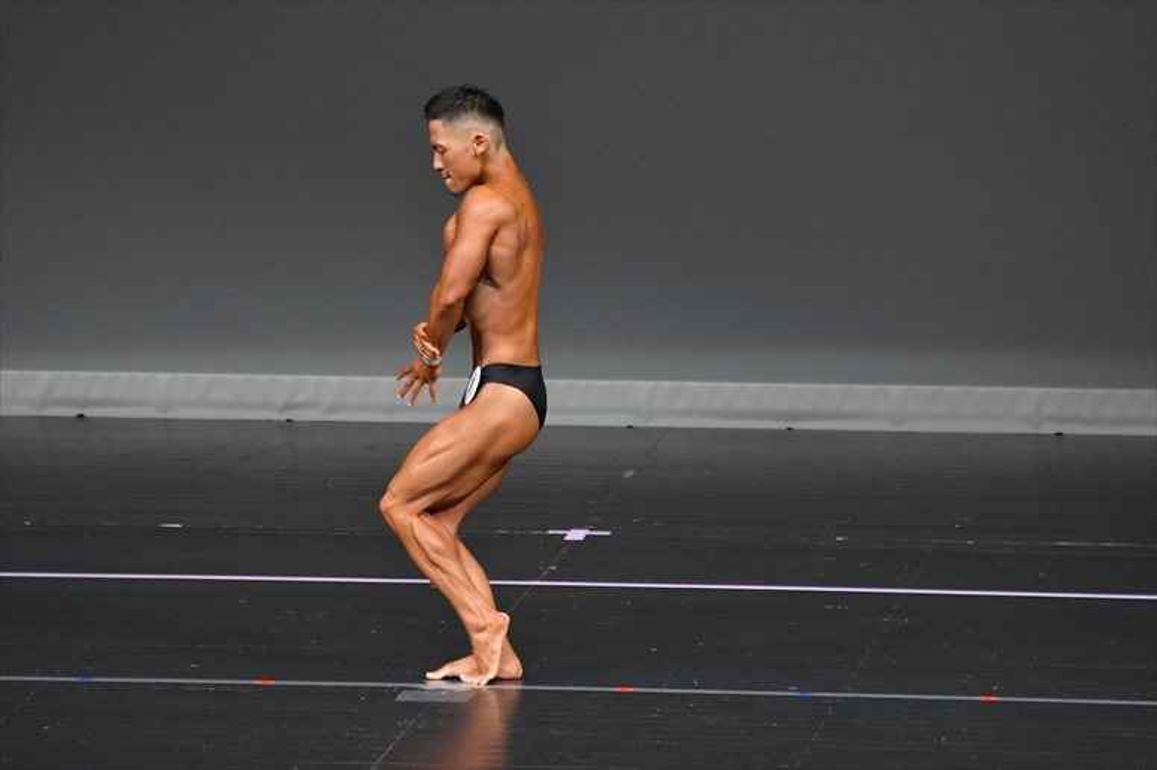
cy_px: 385
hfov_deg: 5.5
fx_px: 12046
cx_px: 578
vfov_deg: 3.7
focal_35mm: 375
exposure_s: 1/400
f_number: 5.6
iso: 4000
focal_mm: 250
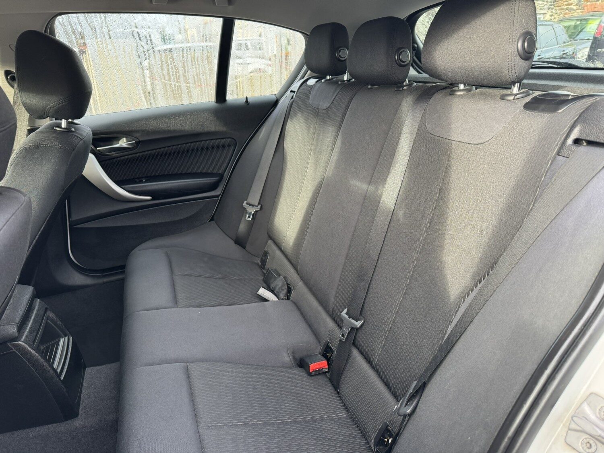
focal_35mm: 24
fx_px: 419
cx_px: 302
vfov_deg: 56.8
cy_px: 226
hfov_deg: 71.6
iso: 160
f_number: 1.78
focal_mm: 6.76
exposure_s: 1/121
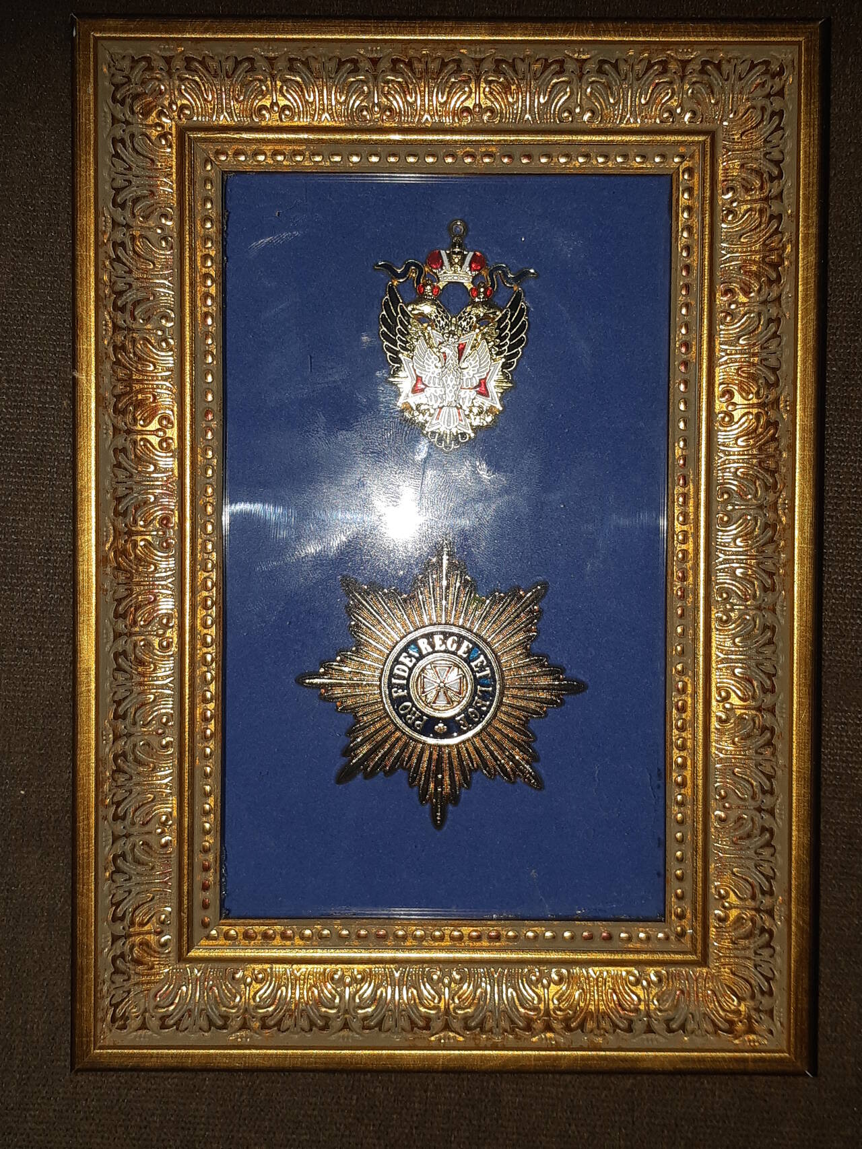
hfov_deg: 53.1
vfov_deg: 67.3
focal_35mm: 26
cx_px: 431
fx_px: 863
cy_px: 574
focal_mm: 3.93
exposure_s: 1/105
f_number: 1.7
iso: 40
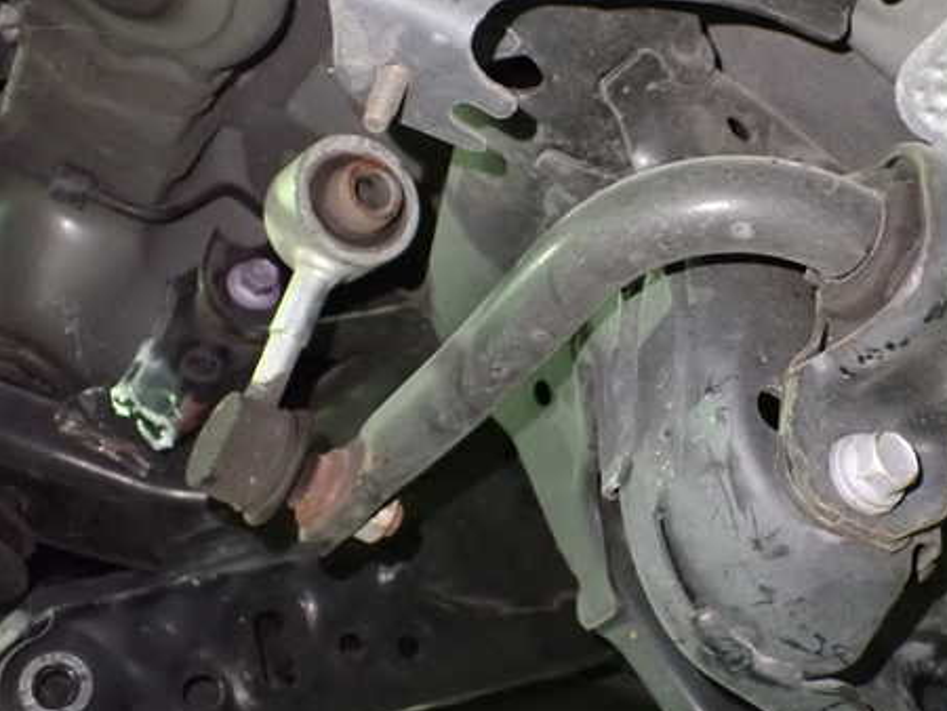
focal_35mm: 40
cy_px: 353
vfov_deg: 36.0
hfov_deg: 46.1
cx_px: 629
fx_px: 1095
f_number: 2.3
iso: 1600
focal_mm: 5.4
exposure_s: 1/30
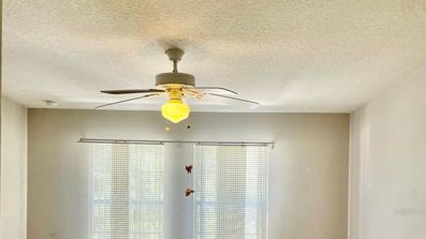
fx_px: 429
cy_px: 211
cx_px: 213
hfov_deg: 52.8
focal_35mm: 38
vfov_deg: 29.9
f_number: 1.6
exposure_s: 1/120
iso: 125
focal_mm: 4.2
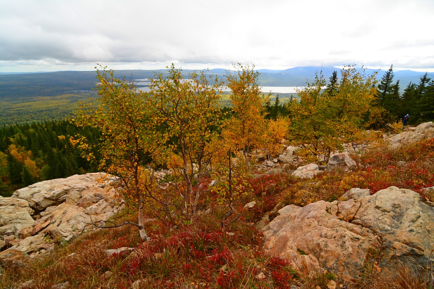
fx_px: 199
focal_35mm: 16
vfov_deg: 72.0
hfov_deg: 95.0
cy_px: 144
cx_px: 217
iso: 100
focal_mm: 11
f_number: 8
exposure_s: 1/80
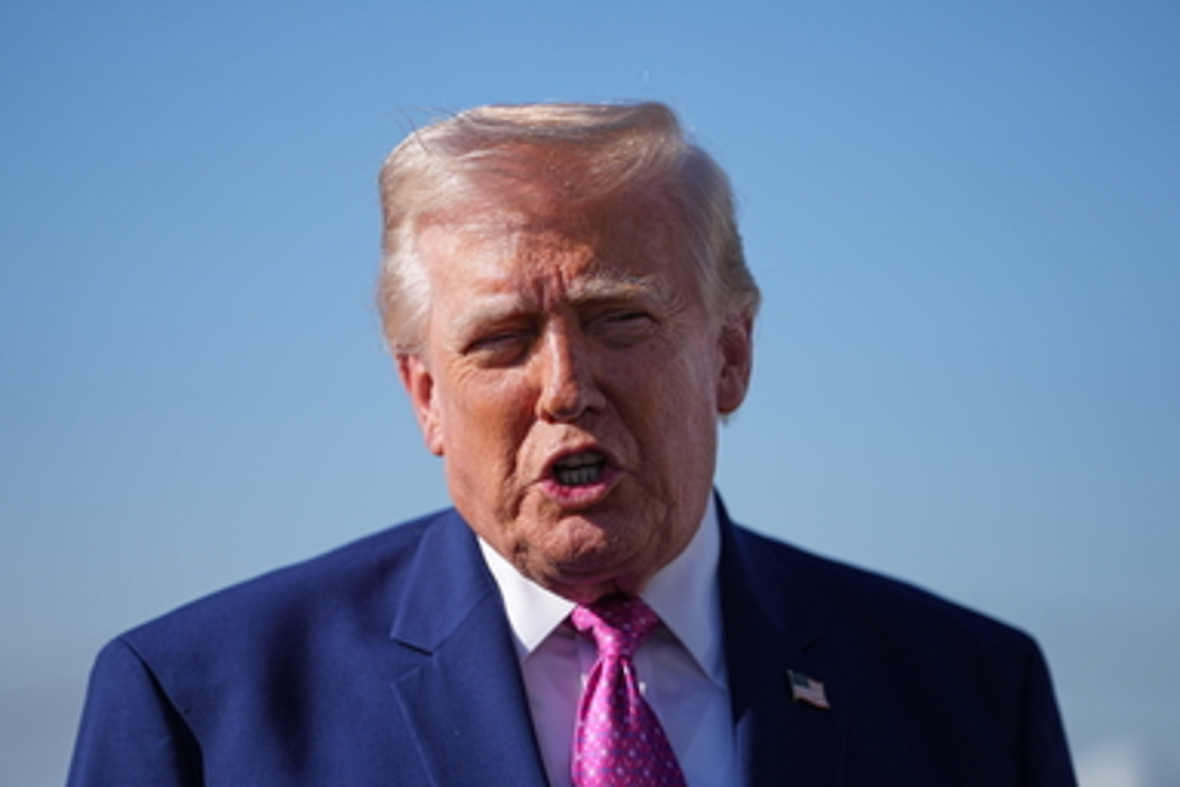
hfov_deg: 10.3
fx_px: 6555
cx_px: 590
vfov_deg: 6.9
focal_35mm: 200
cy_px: 394
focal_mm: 200
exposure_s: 1/4000
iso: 125
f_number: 2.8
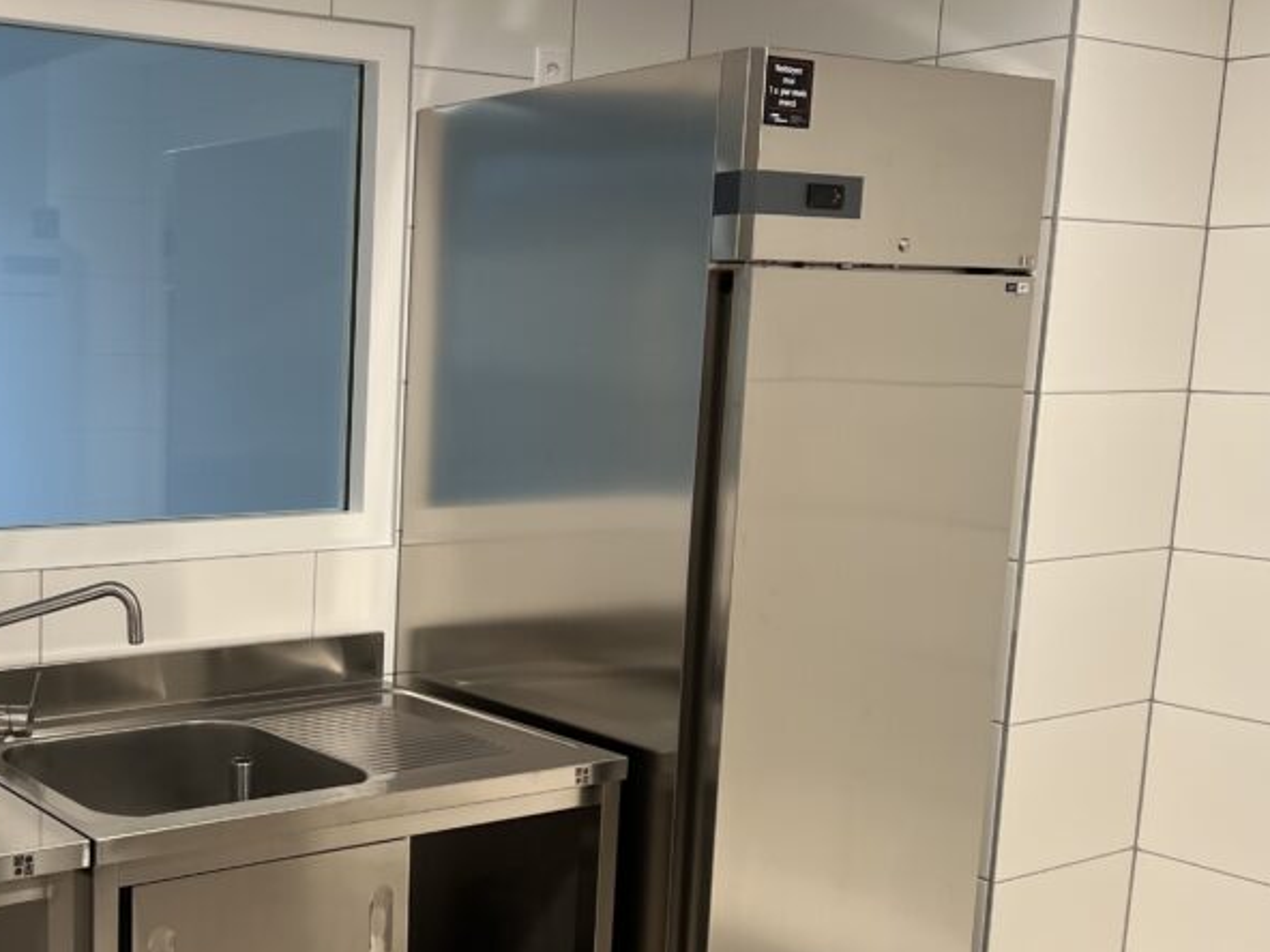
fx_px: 1651
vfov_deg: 31.9
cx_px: 180
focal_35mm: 45
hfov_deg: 39.7
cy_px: 630
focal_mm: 5.7
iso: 125
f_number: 1.5
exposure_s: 1/102
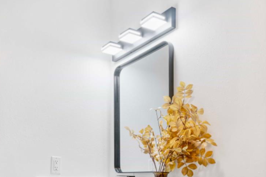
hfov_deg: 49.1
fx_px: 288
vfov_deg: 31.7
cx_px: 99
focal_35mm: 39
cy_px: 174
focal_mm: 19
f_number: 11
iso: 500
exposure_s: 1/10
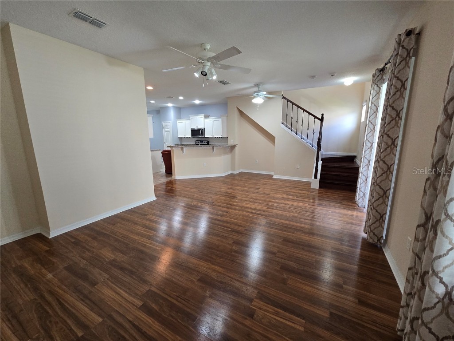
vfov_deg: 89.9
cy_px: 170
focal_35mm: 13
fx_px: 170
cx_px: 227
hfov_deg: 106.2
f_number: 2.2
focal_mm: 2.2
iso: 200
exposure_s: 1/60
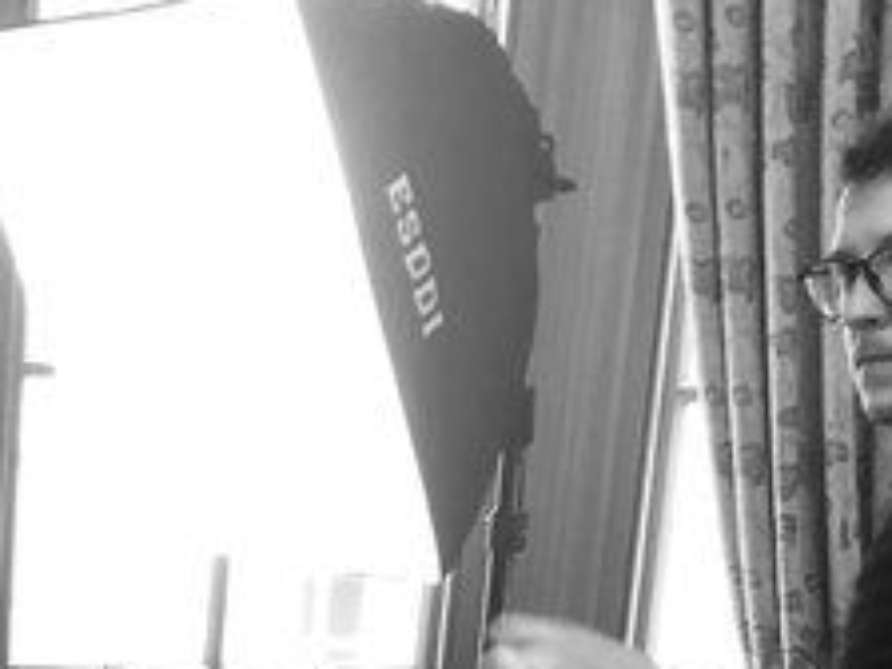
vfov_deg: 13.5
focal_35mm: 100
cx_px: -104
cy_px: 1155
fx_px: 2577
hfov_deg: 18.8
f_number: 1.8
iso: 64
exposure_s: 1/17
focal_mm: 3.99
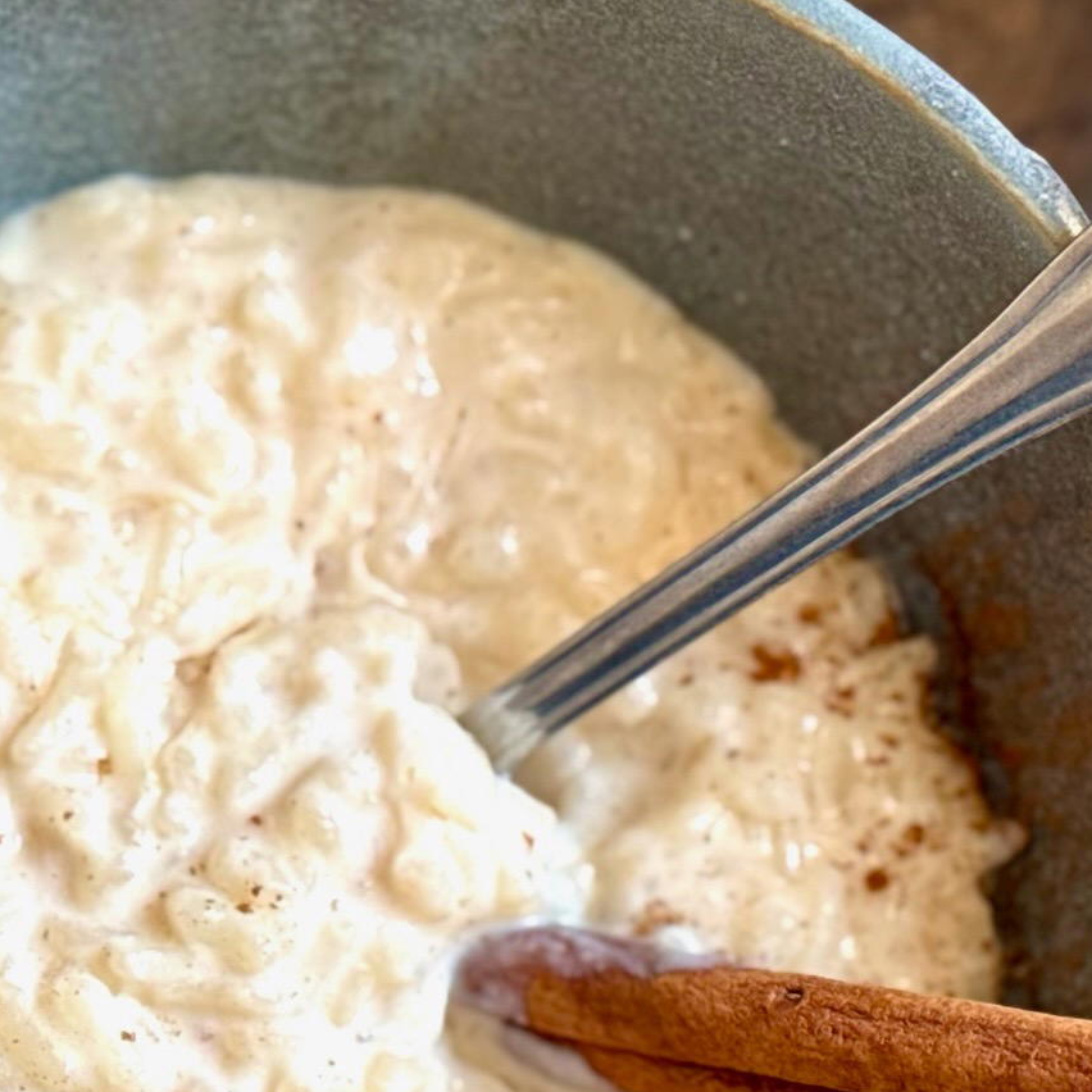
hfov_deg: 17.0
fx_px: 3640
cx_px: 367
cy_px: 911
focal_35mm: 102
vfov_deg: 16.9
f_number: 1.78
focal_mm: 6.76
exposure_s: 1/60
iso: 100
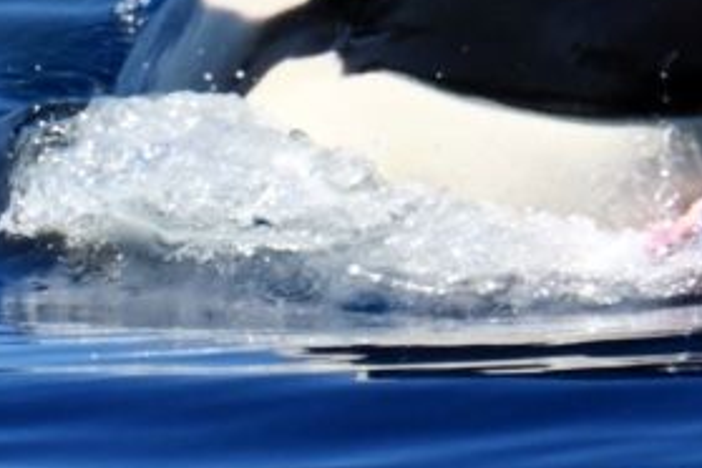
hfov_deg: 1.6
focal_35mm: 1289
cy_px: -92
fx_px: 25134
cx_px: 471
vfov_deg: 1.1
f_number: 6
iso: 1000
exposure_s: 1/8000
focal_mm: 450
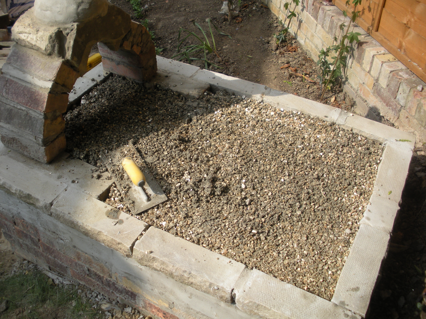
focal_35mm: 36
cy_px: 160
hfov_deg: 51.4
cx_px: 213
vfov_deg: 39.7
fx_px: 443
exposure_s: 1/378
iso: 64
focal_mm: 6.3
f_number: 3.5
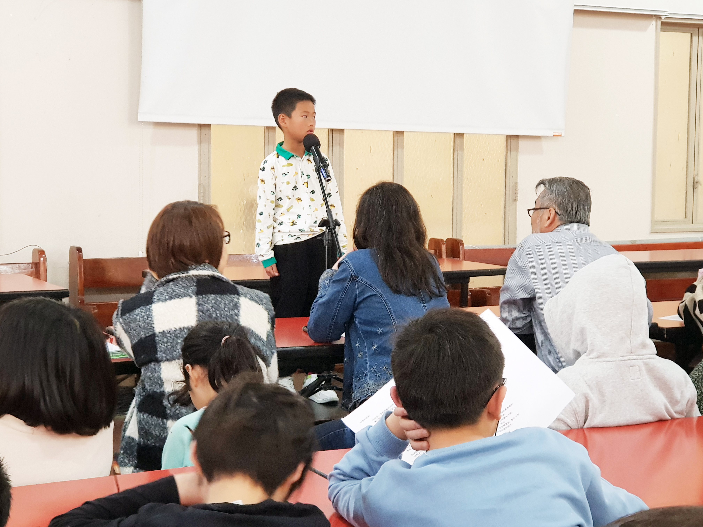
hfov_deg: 36.8
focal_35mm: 52
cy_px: 264
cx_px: 352
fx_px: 1056
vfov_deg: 28.0
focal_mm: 6
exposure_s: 1/20
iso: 160
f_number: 2.4
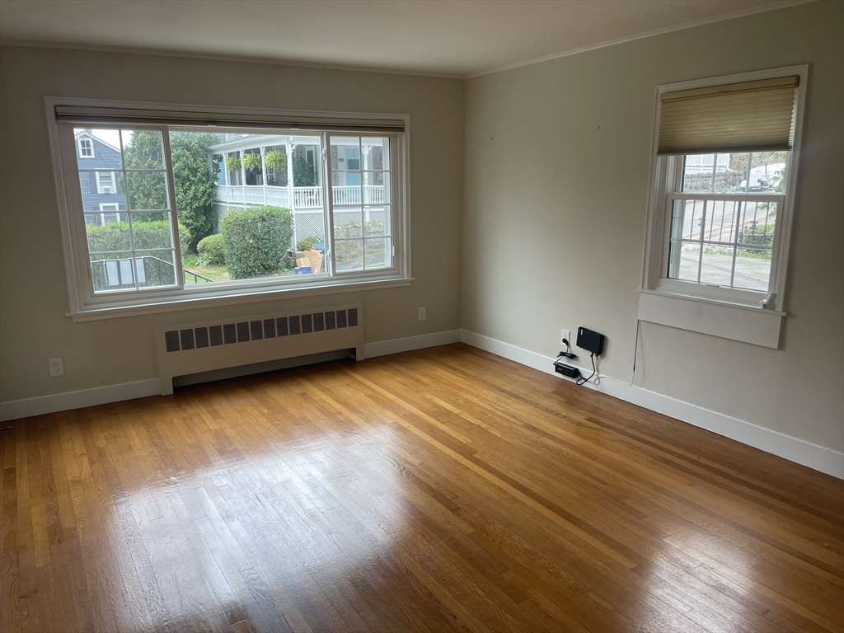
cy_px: 316
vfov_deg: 53.1
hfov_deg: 67.3
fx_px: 634
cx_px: 422
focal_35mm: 26
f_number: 1.6
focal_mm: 4.2
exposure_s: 1/121
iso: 64
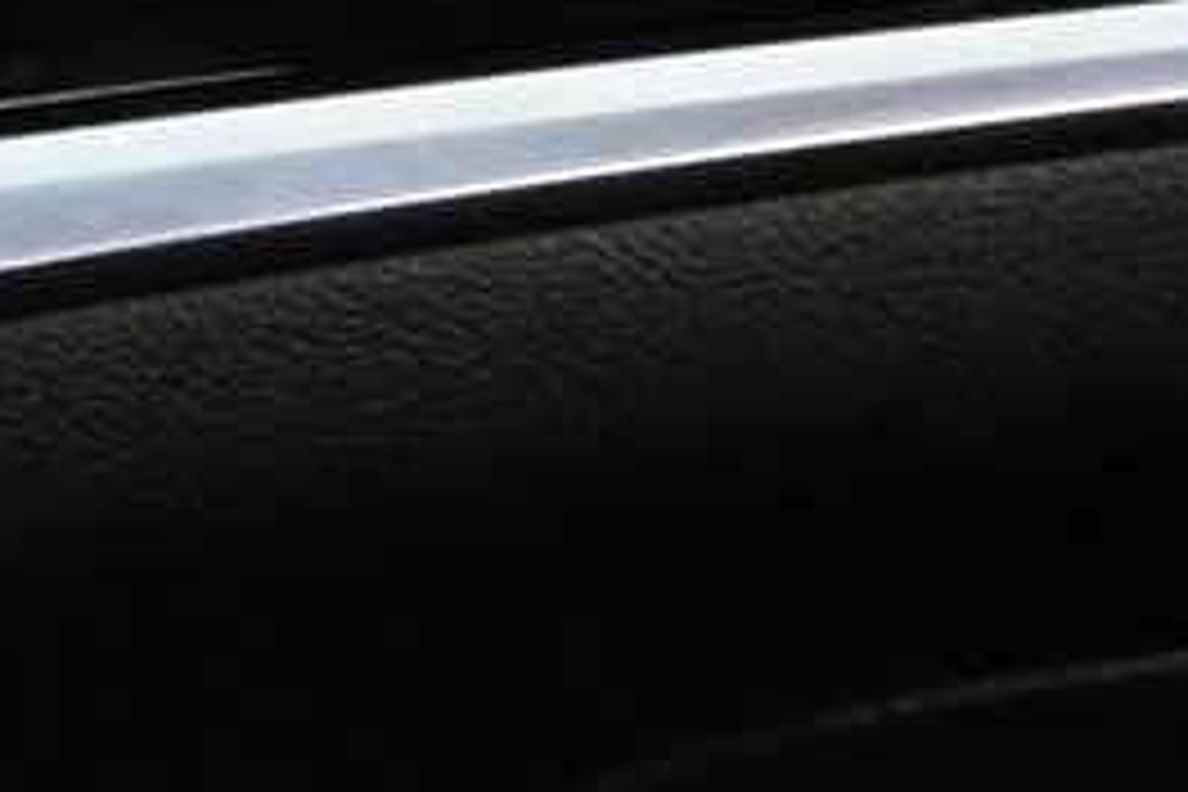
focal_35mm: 299
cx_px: -2380
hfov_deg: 6.3
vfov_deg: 4.6
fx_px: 9853
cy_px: 382
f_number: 5
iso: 9000
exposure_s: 1/50
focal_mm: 32.5
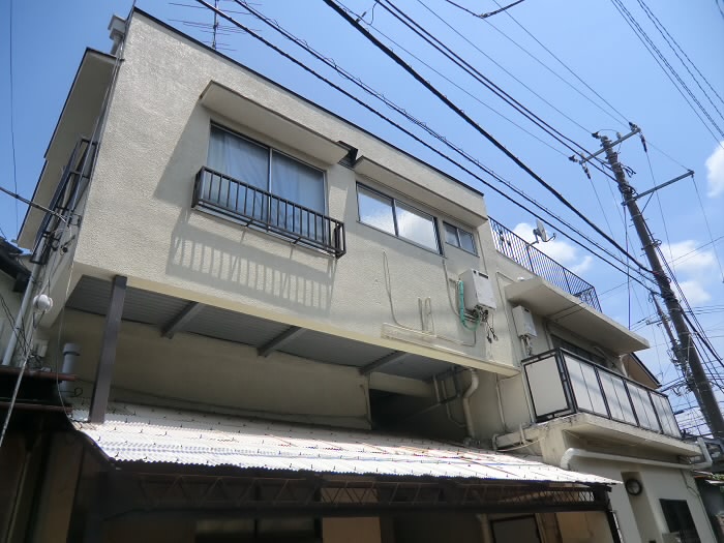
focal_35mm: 24
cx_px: 362
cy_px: 272
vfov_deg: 56.8
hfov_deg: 71.6
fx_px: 502
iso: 64
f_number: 7.5
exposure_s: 1/250
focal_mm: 4.3
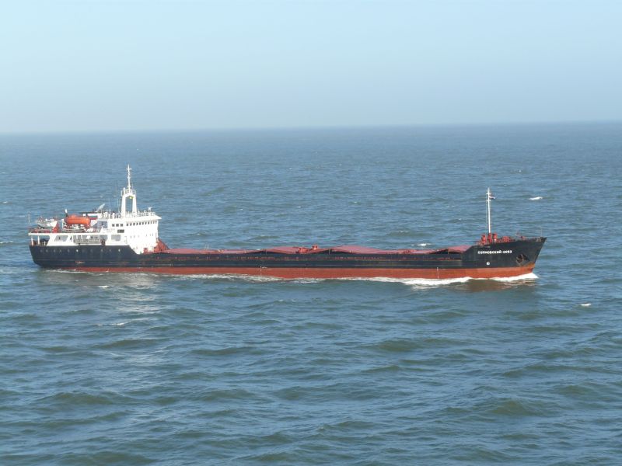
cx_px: 311
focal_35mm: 96
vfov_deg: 15.4
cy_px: 233
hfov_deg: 20.4
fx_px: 1725
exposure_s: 1/400
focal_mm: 15.8
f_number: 5.6
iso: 100
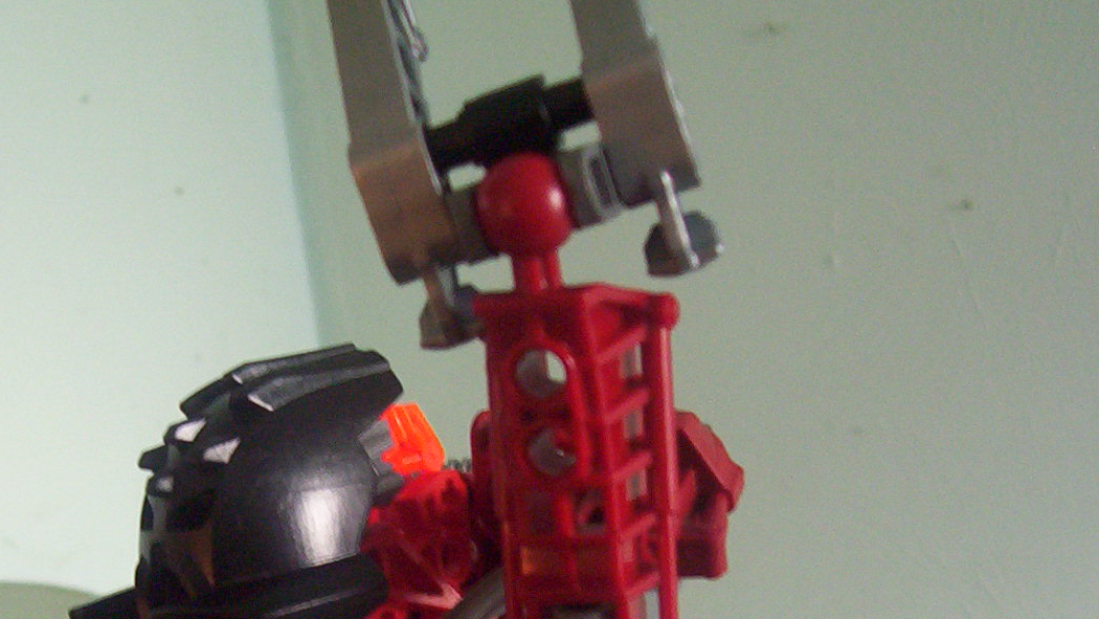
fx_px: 2128
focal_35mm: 73
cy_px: 641
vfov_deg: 16.2
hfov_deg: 28.7
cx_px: 328
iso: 200
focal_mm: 5.77
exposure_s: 1/12.4
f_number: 2.73
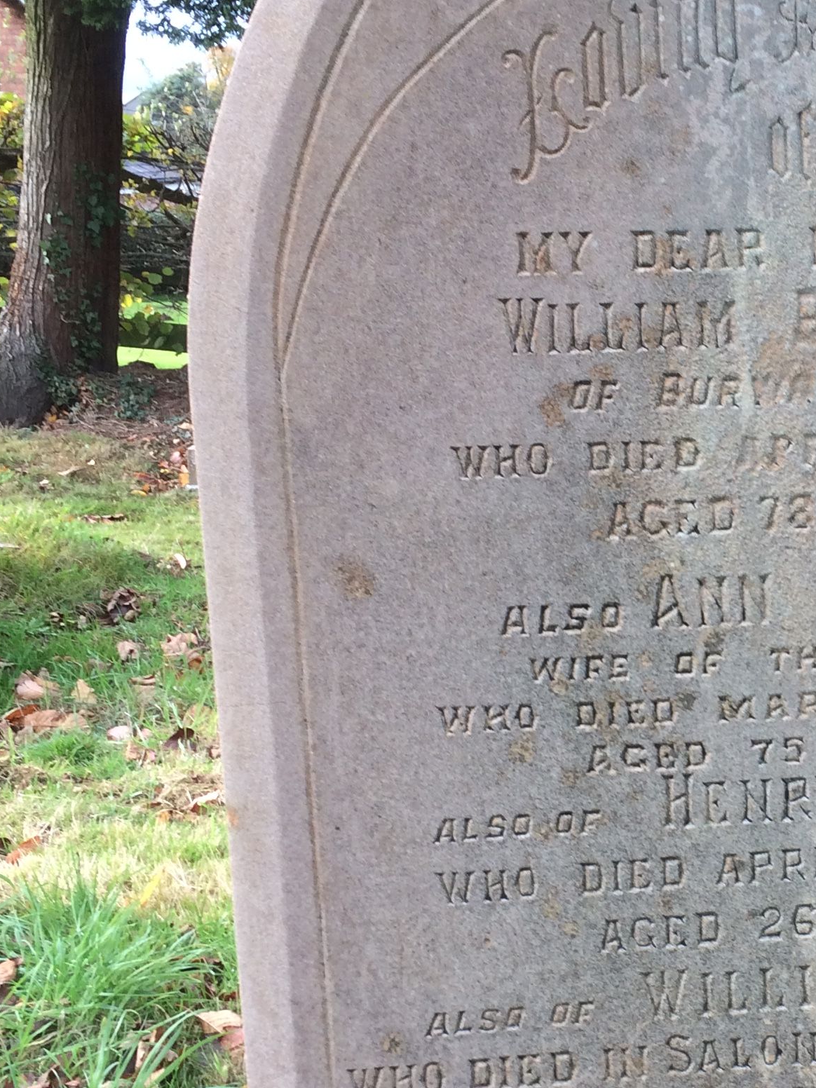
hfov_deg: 23.1
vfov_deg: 31.6
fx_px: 1917
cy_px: 651
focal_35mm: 61
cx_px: 817
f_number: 2.2
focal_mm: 4.15
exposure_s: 1/166
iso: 32
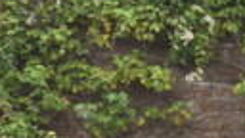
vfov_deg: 8.1
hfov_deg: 10.9
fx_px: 936
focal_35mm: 144
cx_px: 699
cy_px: 260
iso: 320
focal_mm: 11.5
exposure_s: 1/125
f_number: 5.6
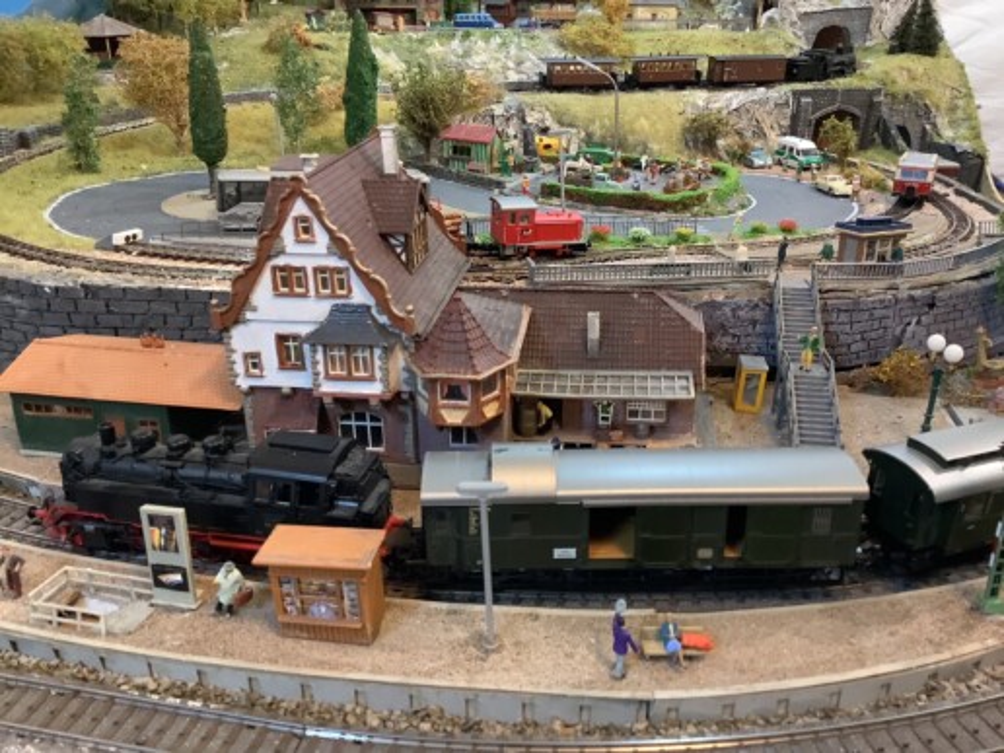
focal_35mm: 31
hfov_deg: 58.4
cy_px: 376
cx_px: 502
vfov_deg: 45.4
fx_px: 899
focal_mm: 3.3
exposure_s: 1/33
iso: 320
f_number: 2.4
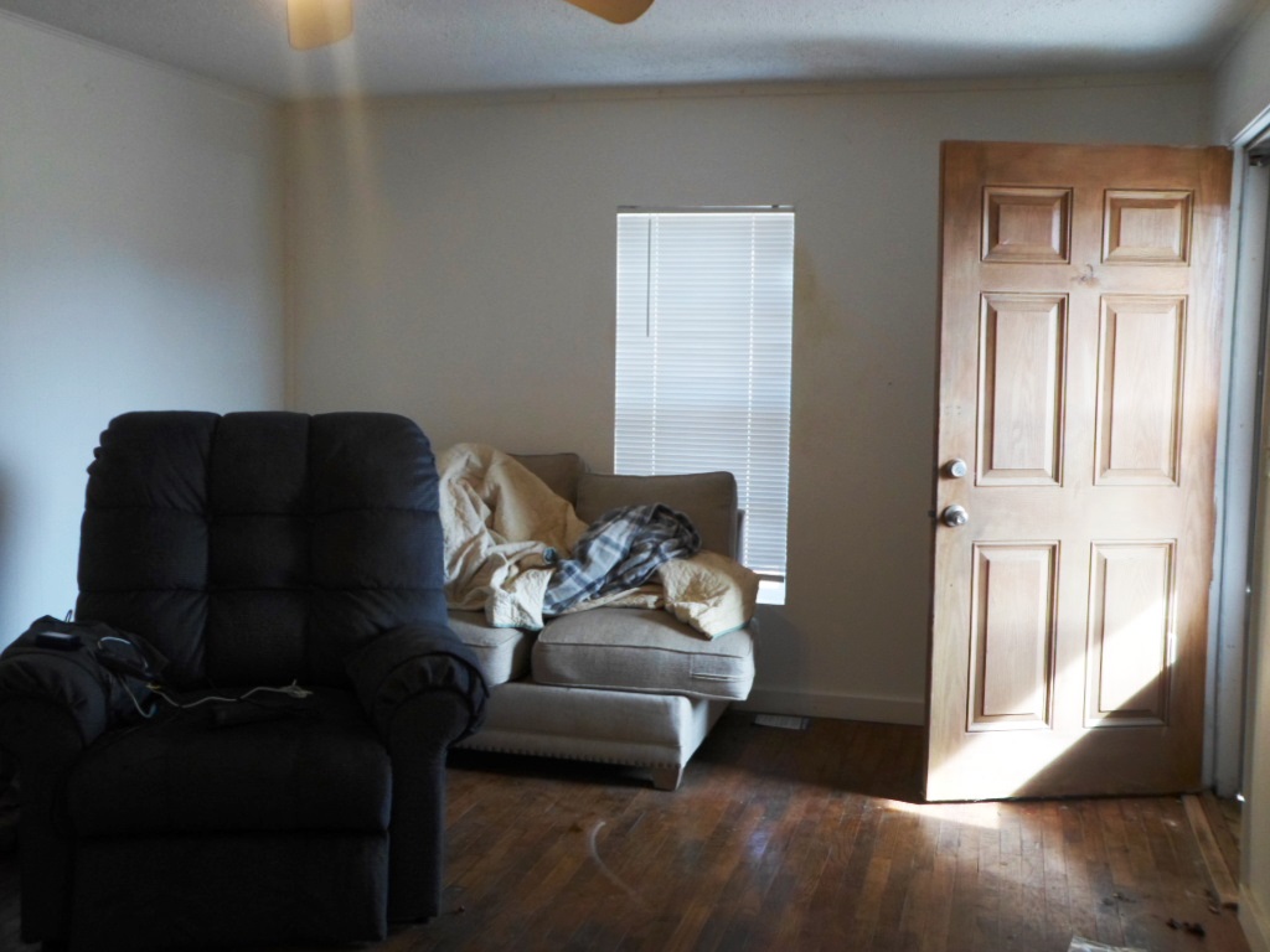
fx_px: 1321
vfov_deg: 39.7
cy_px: 476
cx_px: 635
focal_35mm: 36
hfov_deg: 51.4
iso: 100
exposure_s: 1/45
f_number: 3
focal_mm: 6.5
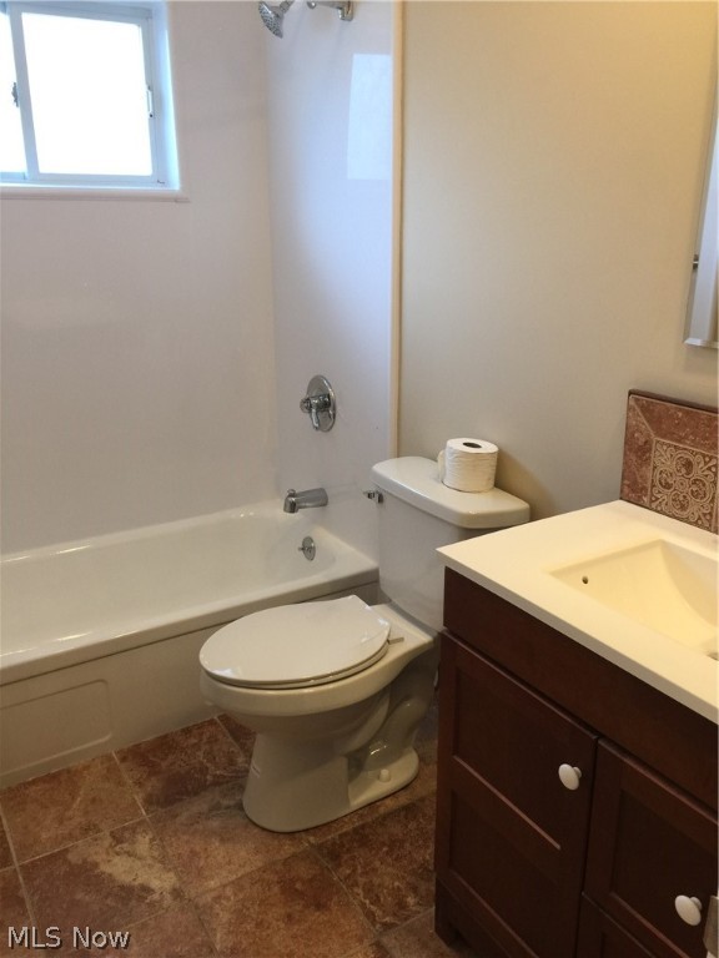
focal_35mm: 29
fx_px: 803
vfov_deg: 61.7
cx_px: 360
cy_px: 479
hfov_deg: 48.2
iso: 40
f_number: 2.2
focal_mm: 4.15
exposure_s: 1/40
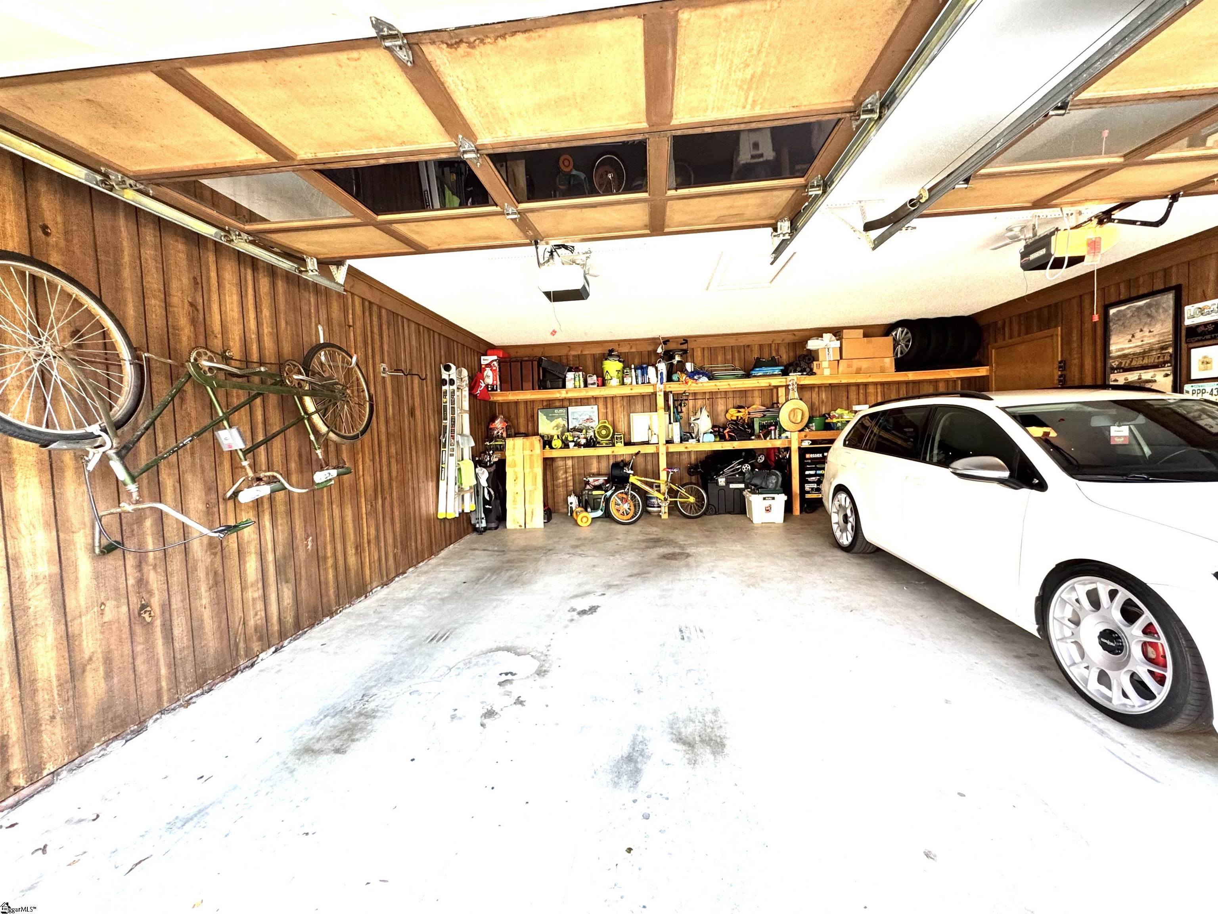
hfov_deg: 102.1
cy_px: 457
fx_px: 493
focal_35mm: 14
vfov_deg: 85.7
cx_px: 609
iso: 200
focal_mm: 2.22
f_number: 2.2
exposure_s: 1/99
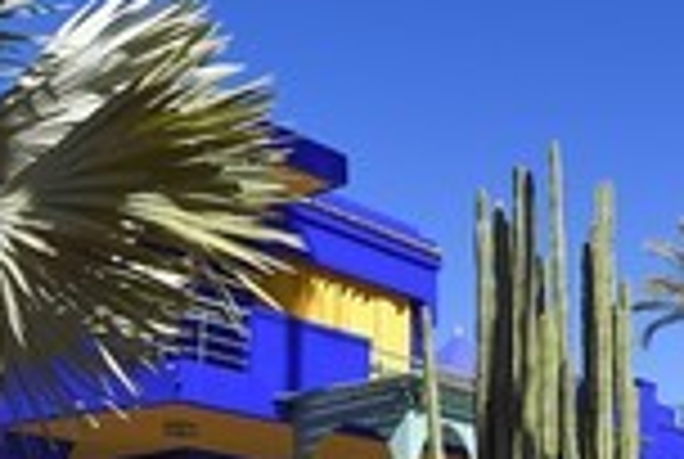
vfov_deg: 19.7
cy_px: 518
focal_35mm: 66
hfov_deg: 30.4
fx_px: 1256
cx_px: 412
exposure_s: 1/200
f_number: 14
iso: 200
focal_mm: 24
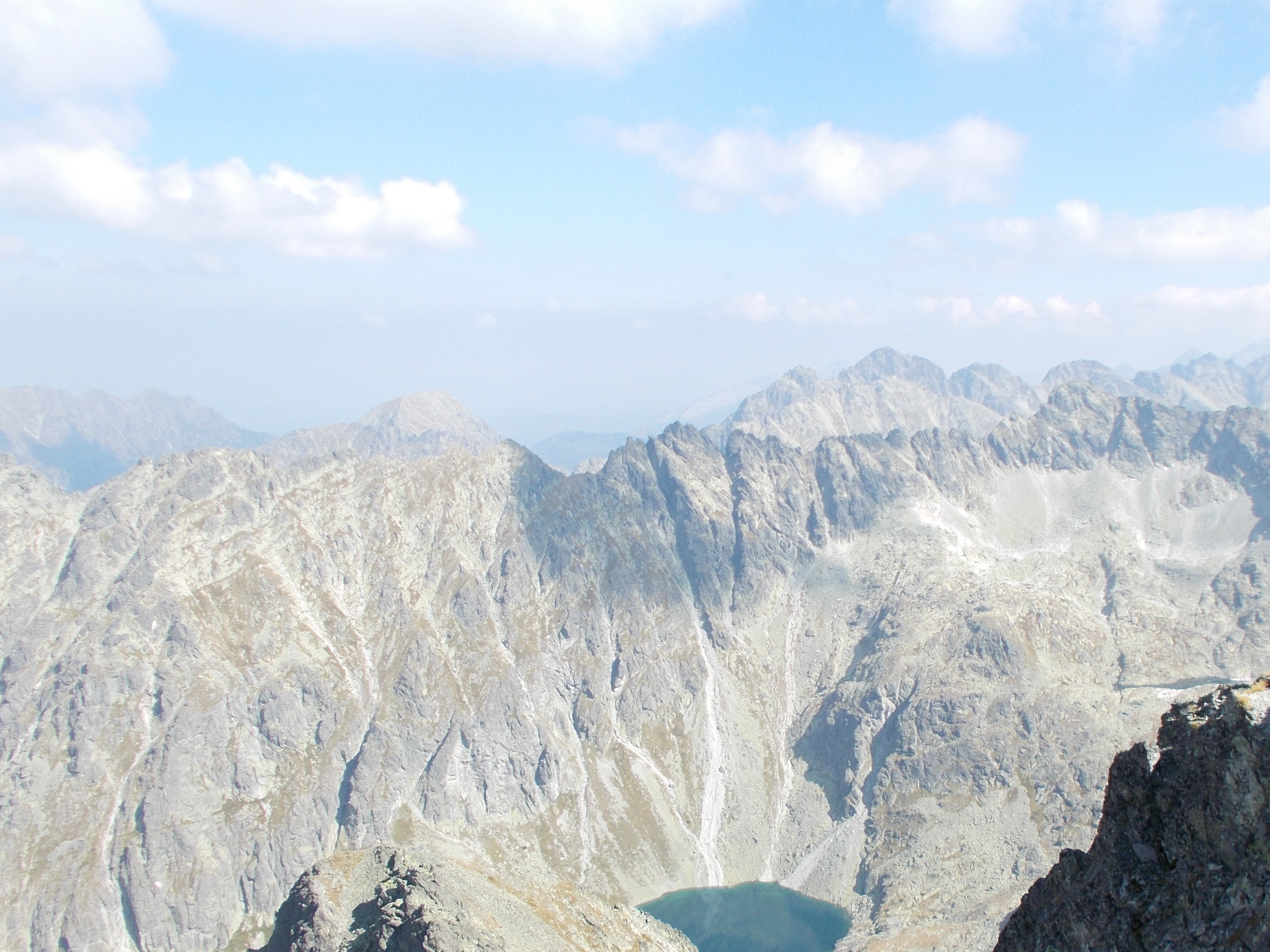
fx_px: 1394
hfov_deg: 48.6
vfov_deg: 37.5
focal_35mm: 38
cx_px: 781
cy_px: 600
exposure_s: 1/500
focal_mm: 4.6
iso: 80
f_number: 3.2
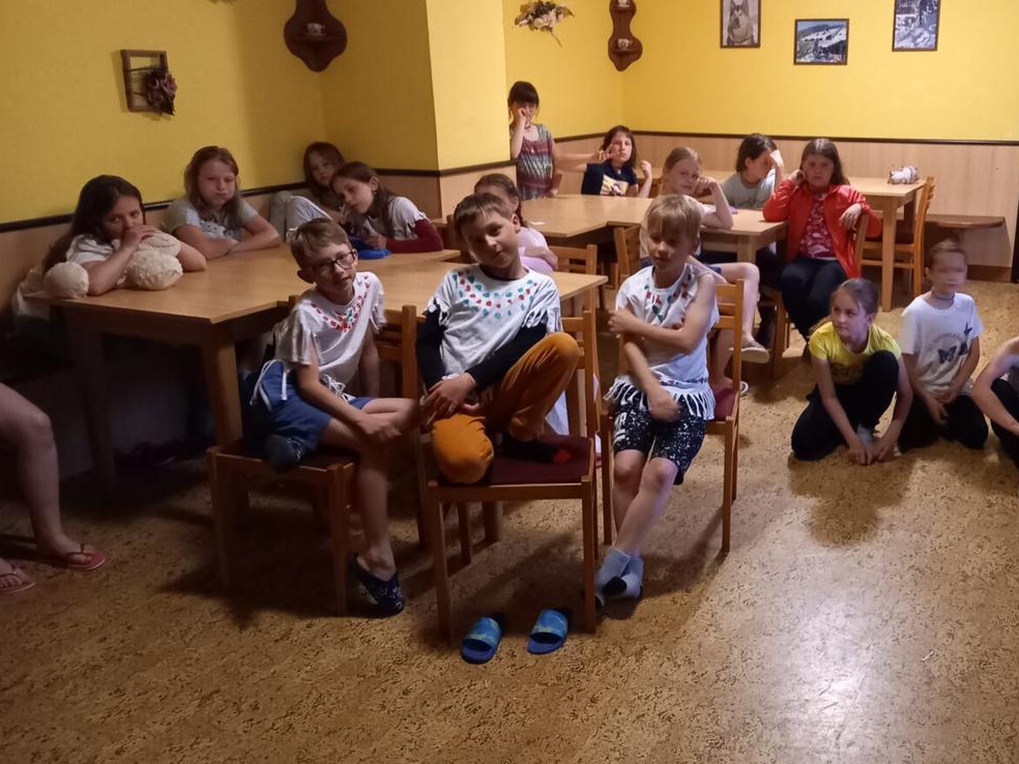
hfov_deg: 52.9
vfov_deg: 41.8
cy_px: 388
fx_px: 1001
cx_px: 680
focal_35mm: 34
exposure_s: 1/20
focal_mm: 4.65
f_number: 1.8
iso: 1000
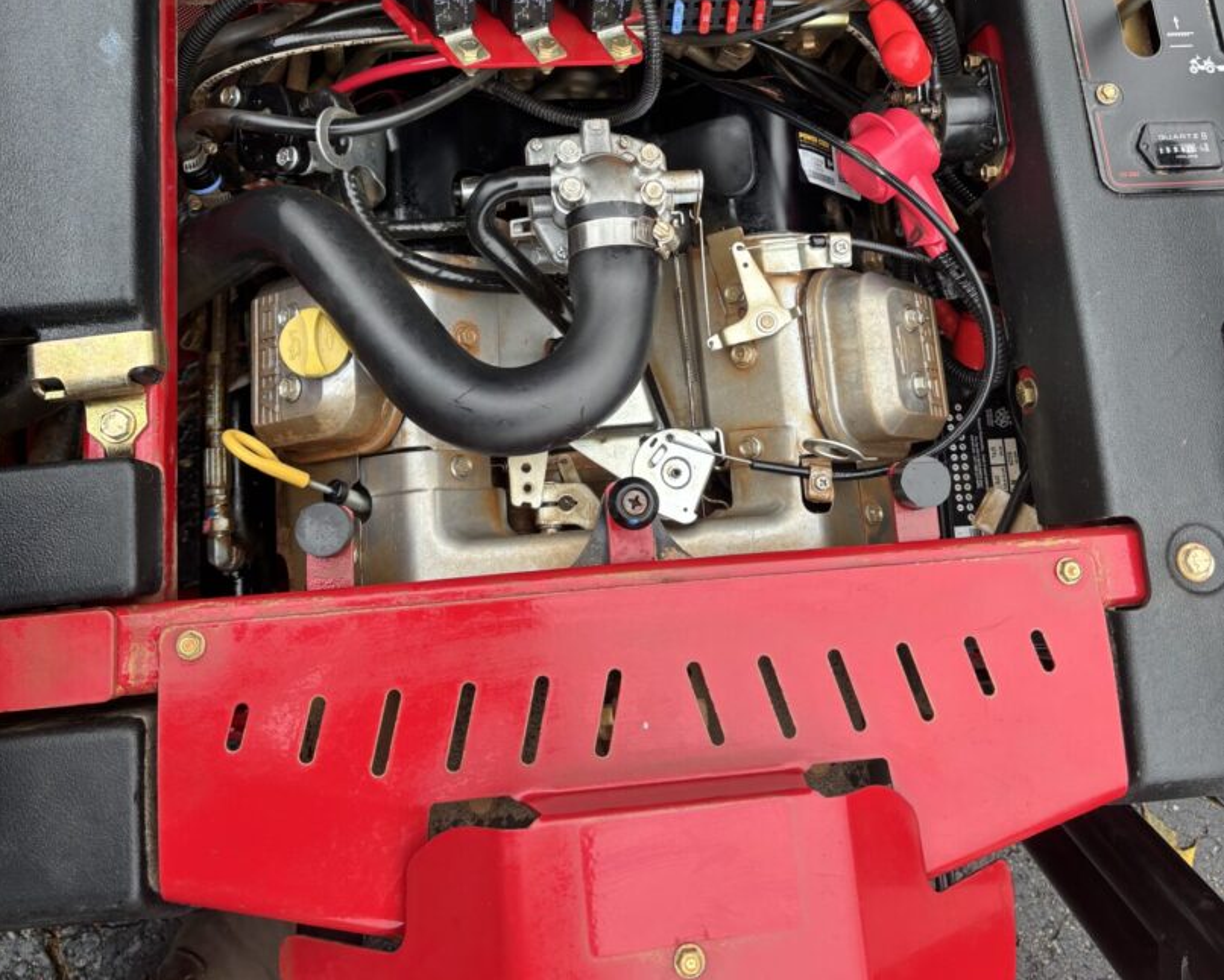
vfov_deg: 42.4
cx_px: 610
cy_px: 281
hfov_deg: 52.8
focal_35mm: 34
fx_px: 1232
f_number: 1.6
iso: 40
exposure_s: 1/225
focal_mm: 5.96
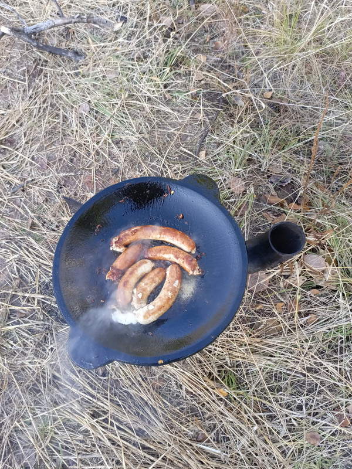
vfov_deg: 71.6
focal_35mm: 24
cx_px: 176
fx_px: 325
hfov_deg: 56.8
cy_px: 234
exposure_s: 1/99.9
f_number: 1.7
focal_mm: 5.25
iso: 128
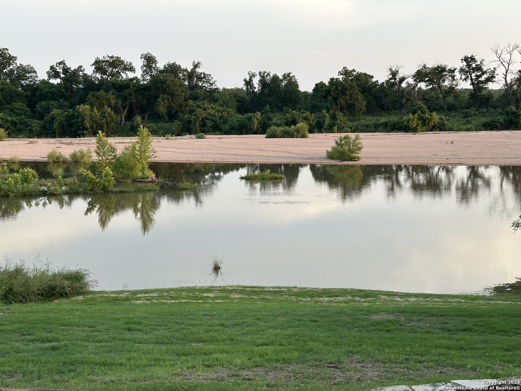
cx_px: 260
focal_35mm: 48
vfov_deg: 30.3
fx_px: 722
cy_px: 196
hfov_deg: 39.7
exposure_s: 1/261
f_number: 1.78
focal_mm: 6.86
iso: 64
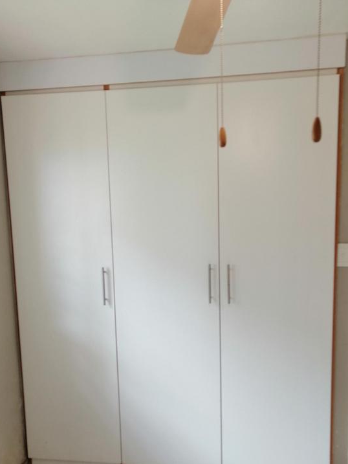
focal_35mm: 29
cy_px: 258
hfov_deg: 48.2
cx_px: 186
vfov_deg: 61.5
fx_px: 389
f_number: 1.8
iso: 100
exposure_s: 1/50
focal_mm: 3.95
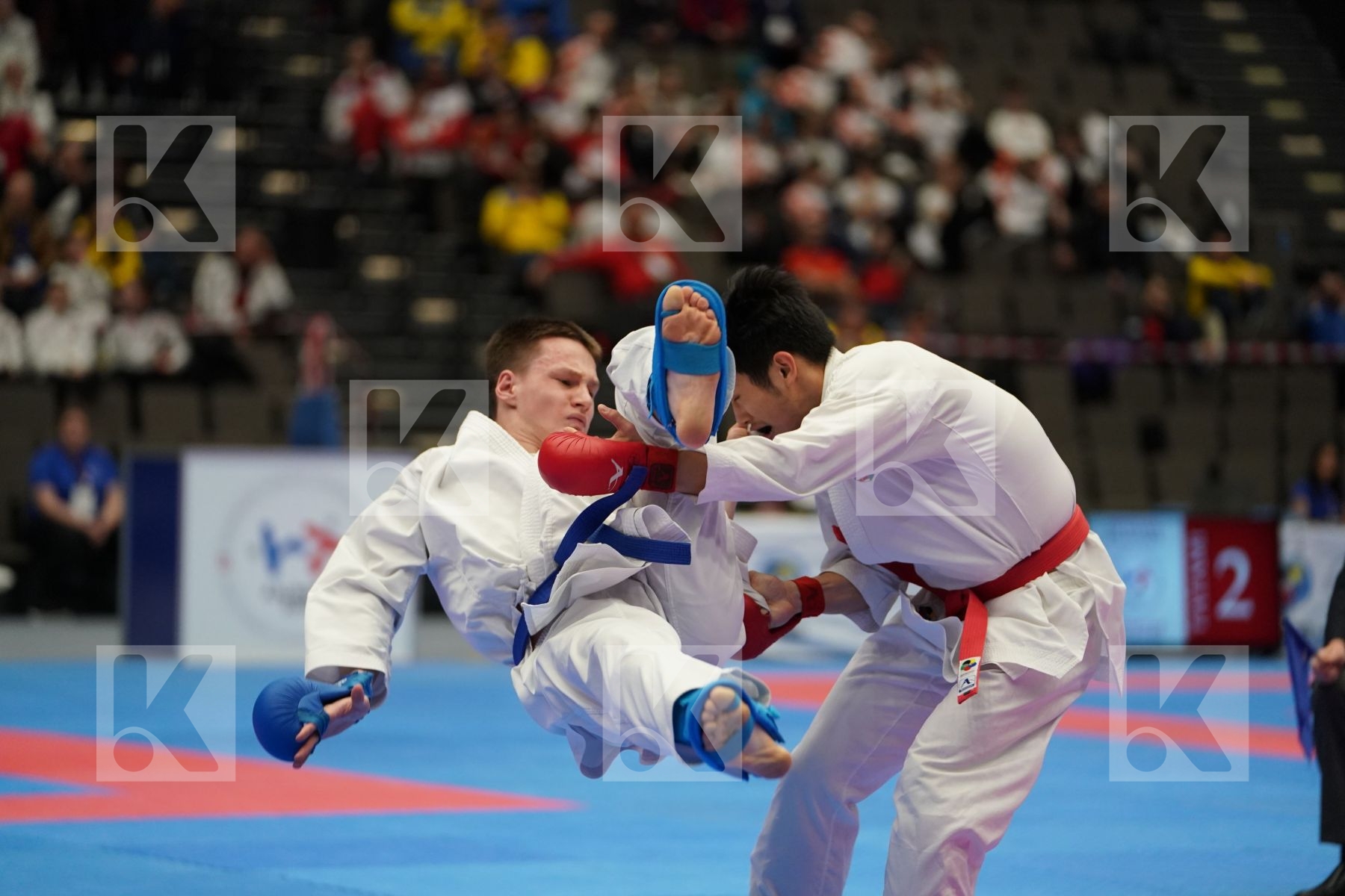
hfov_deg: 13.9
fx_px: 5529
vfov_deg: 9.3
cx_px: 672
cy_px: 448
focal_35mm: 148
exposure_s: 1/1000
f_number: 2.8
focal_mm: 148
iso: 2500
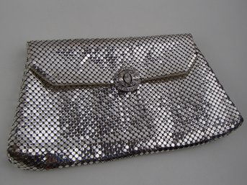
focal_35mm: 37
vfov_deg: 38.6
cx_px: 124
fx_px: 264
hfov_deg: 50.2
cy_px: 92
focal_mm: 6.64
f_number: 4.7
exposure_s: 1/160
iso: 100
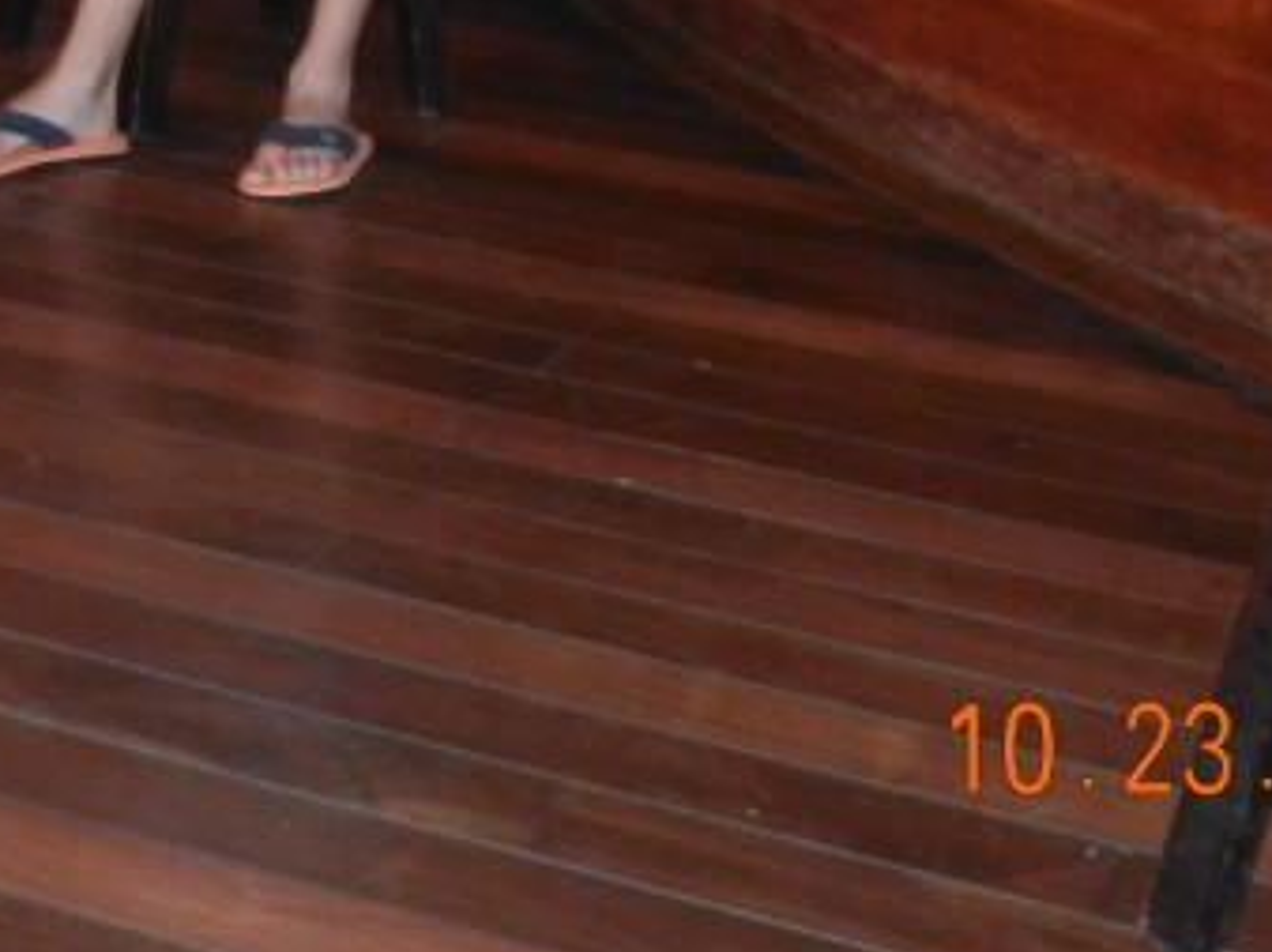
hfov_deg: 21.2
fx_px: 3342
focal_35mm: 91
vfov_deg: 15.2
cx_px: 199
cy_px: -395
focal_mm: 5.4
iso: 605
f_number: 3.5
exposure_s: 1/2
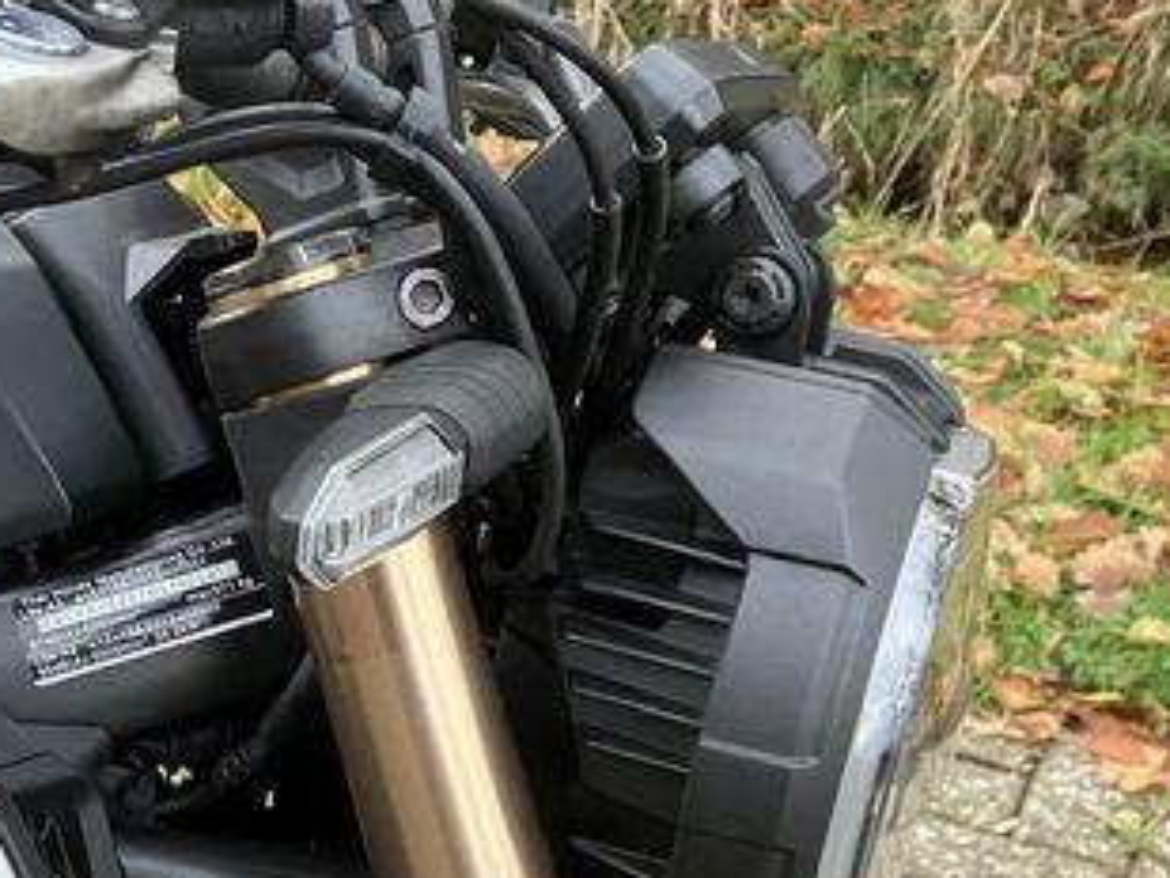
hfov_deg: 31.7
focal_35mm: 58
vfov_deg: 24.6
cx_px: 129
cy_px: 780
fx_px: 1961
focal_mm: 3.99
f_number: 1.8
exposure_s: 1/60
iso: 160
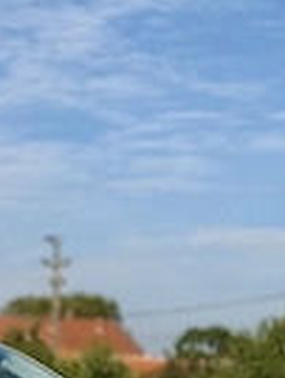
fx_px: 1565
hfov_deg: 10.2
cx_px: -56
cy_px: 471
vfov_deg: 13.4
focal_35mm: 143
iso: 64
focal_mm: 6.76
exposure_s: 1/7143
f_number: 1.78
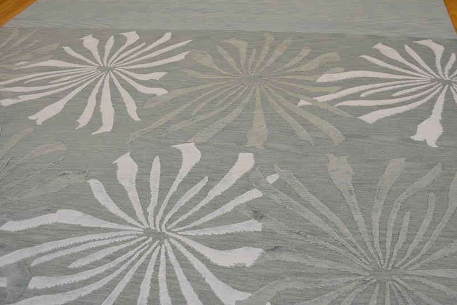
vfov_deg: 33.4
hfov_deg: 48.4
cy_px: 142
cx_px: 239
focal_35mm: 40
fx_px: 508
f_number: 4.5
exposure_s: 1/80
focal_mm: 24
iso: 400
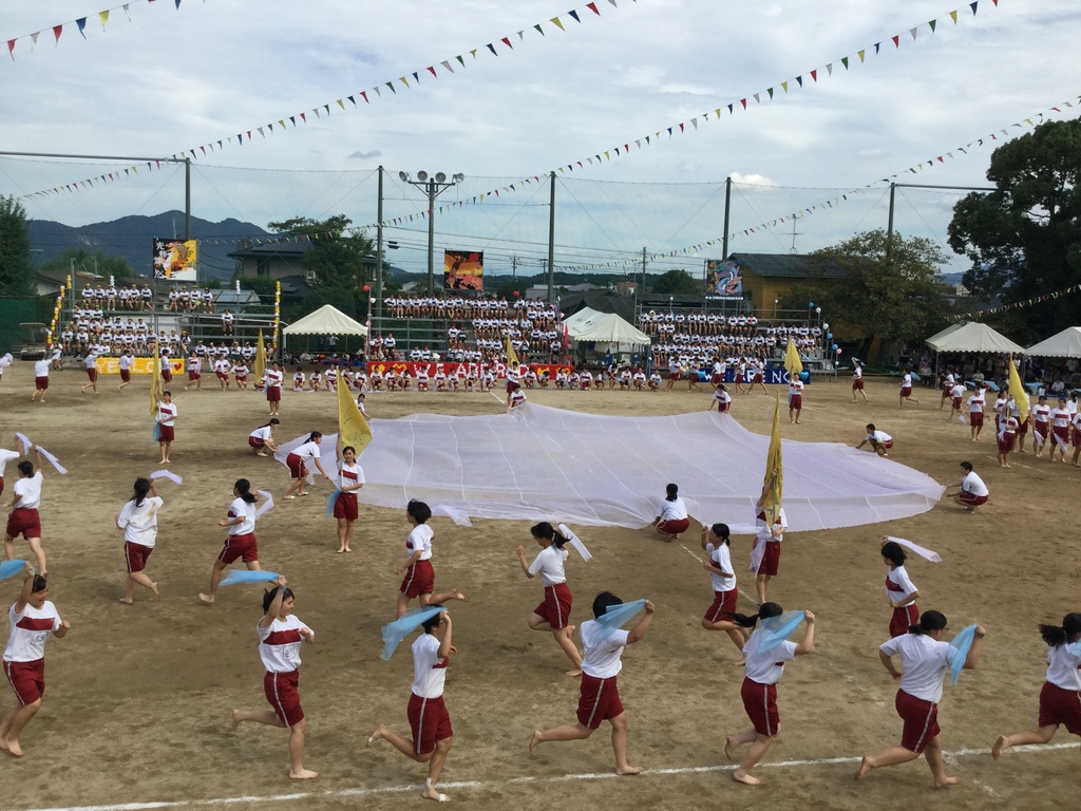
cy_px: 406
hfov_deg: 58.4
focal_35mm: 31
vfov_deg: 45.4
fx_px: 968
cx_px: 540
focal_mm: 3.3
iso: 25
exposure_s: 1/1431
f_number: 2.4
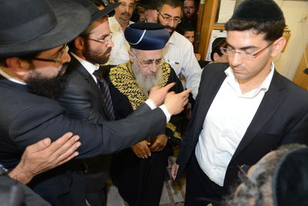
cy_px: 103
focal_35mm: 24
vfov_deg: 53.2
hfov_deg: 73.7
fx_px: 205
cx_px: 154
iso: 3200
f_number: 5.6
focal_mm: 24
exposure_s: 1/80
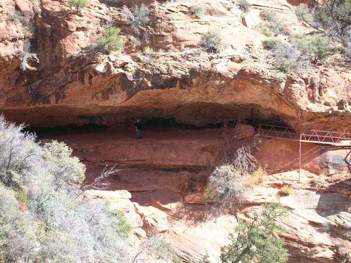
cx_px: 176
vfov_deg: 14.1
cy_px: 132
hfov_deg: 18.7
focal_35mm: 105
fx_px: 1064
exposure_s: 1/73.6
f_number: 4.9
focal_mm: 17.4
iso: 50
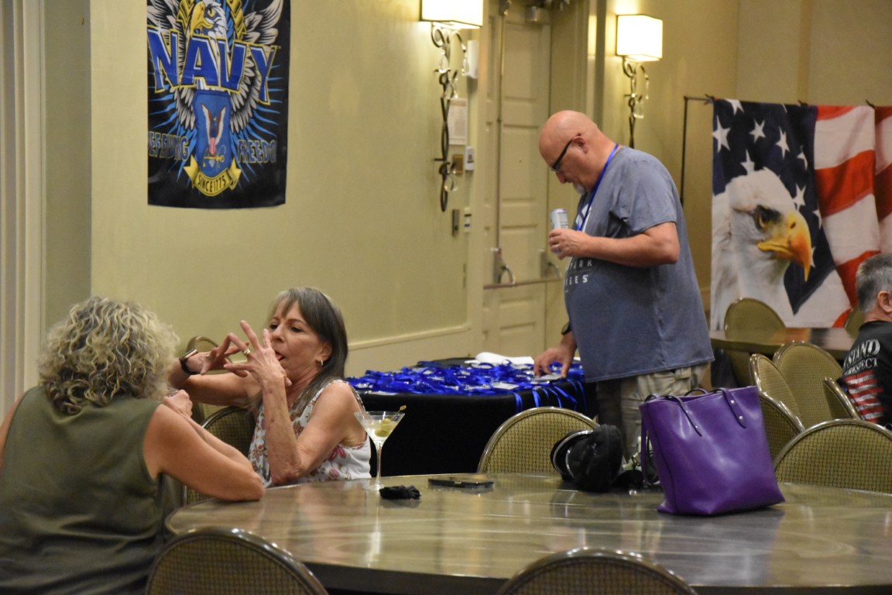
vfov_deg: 13.0
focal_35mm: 105
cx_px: 446
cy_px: 298
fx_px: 2601
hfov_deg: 19.5
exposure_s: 1/125
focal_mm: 70
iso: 8000
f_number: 5.3
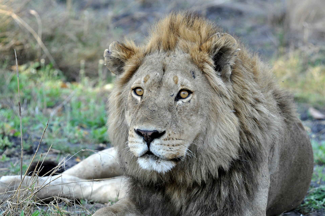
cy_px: 108
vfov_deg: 3.8
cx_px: 162
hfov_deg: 5.7
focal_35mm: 360
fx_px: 3246
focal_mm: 240
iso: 800
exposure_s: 1/800
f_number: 5.3
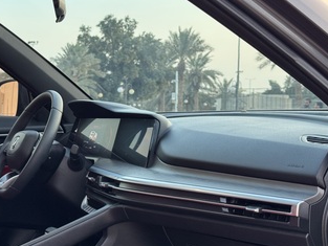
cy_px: 138
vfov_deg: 21.0
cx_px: 92
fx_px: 664
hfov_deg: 27.5
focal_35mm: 70
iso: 125
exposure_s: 1/60
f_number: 1.78
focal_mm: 6.76
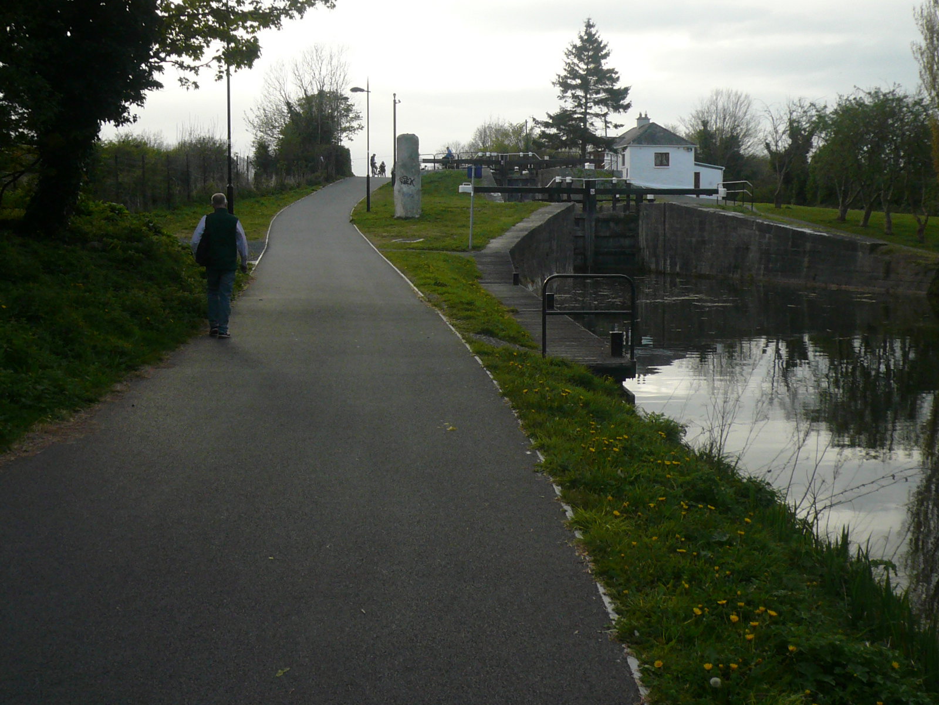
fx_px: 1221
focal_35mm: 45
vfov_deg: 32.2
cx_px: 470
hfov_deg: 42.1
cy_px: 352
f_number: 2.9
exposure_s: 1/400
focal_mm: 4.9
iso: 100
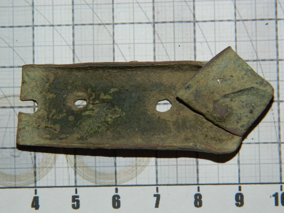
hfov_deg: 19.1
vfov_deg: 14.4
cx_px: 142
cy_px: 106
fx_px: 845
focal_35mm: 103
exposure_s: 1/60
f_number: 12.6
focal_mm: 18.6
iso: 200
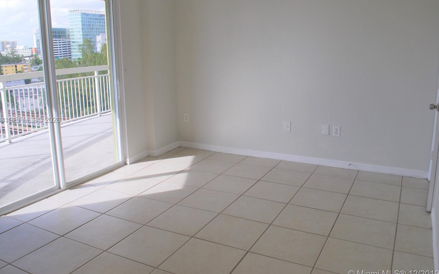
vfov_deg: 41.8
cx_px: 206
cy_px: 120
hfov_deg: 62.8
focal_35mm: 30
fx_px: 359
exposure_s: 1/160
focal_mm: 18
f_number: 6.3
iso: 100
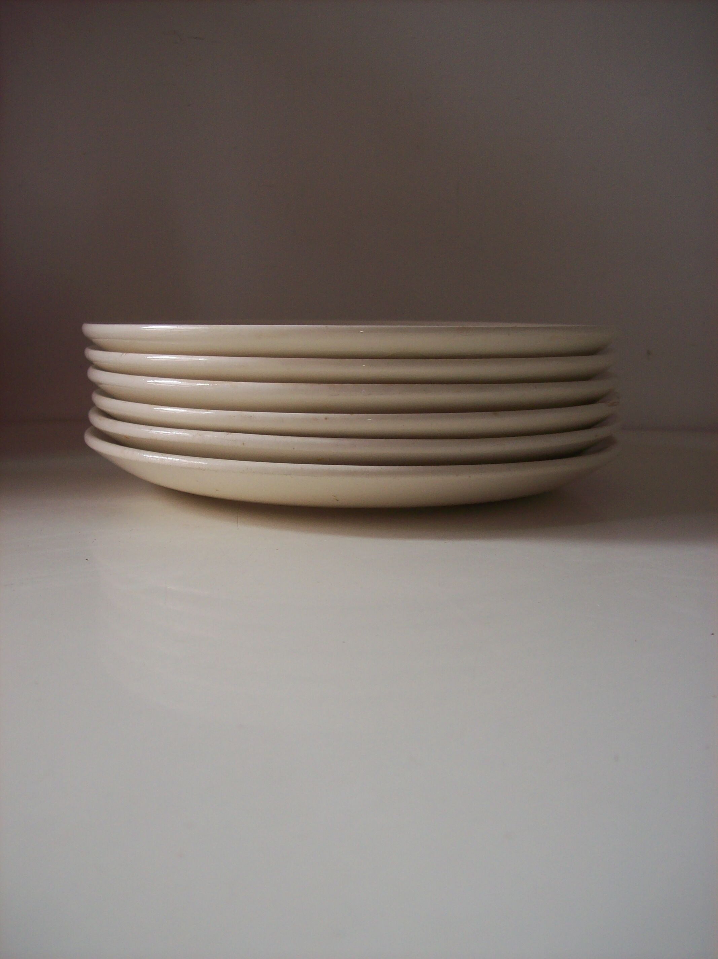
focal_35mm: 36
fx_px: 996
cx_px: 359
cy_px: 480
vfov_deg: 51.4
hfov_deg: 39.6
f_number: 2.7
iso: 80
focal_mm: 6
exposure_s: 1/64
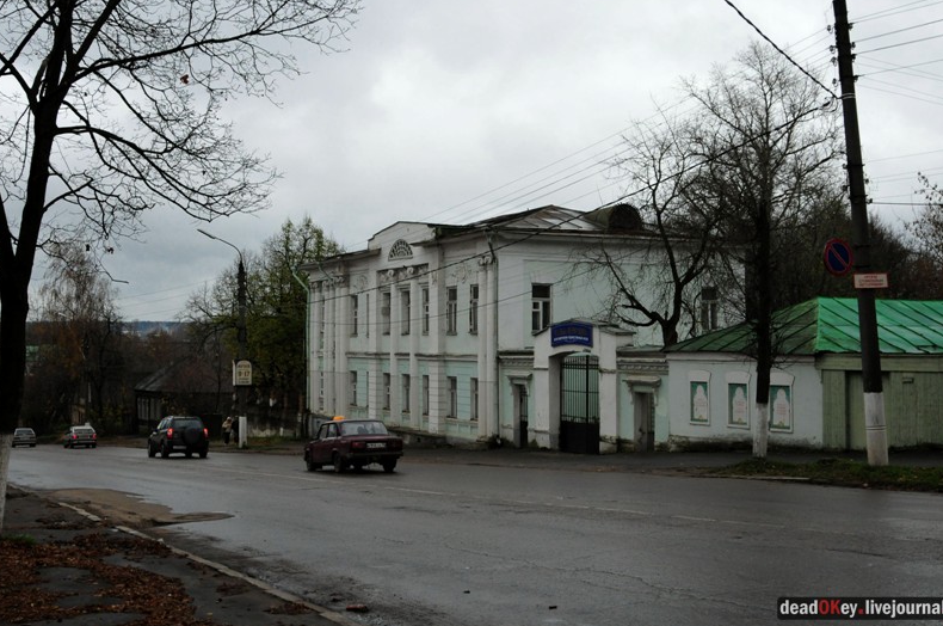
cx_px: 463
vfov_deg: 32.5
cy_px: 274
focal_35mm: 41
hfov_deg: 47.5
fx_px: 1072
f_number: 8
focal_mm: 24
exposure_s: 1/320
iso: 800
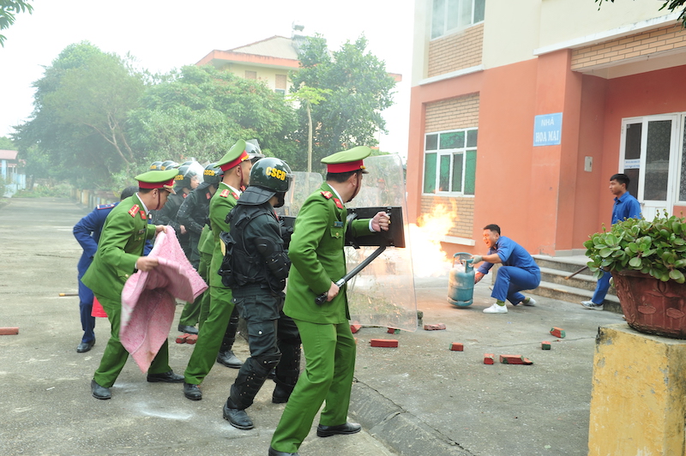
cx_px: 343
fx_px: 609
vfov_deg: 41.0
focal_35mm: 32
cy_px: 228
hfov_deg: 58.8
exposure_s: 1/100
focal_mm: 32
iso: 250
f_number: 7.1
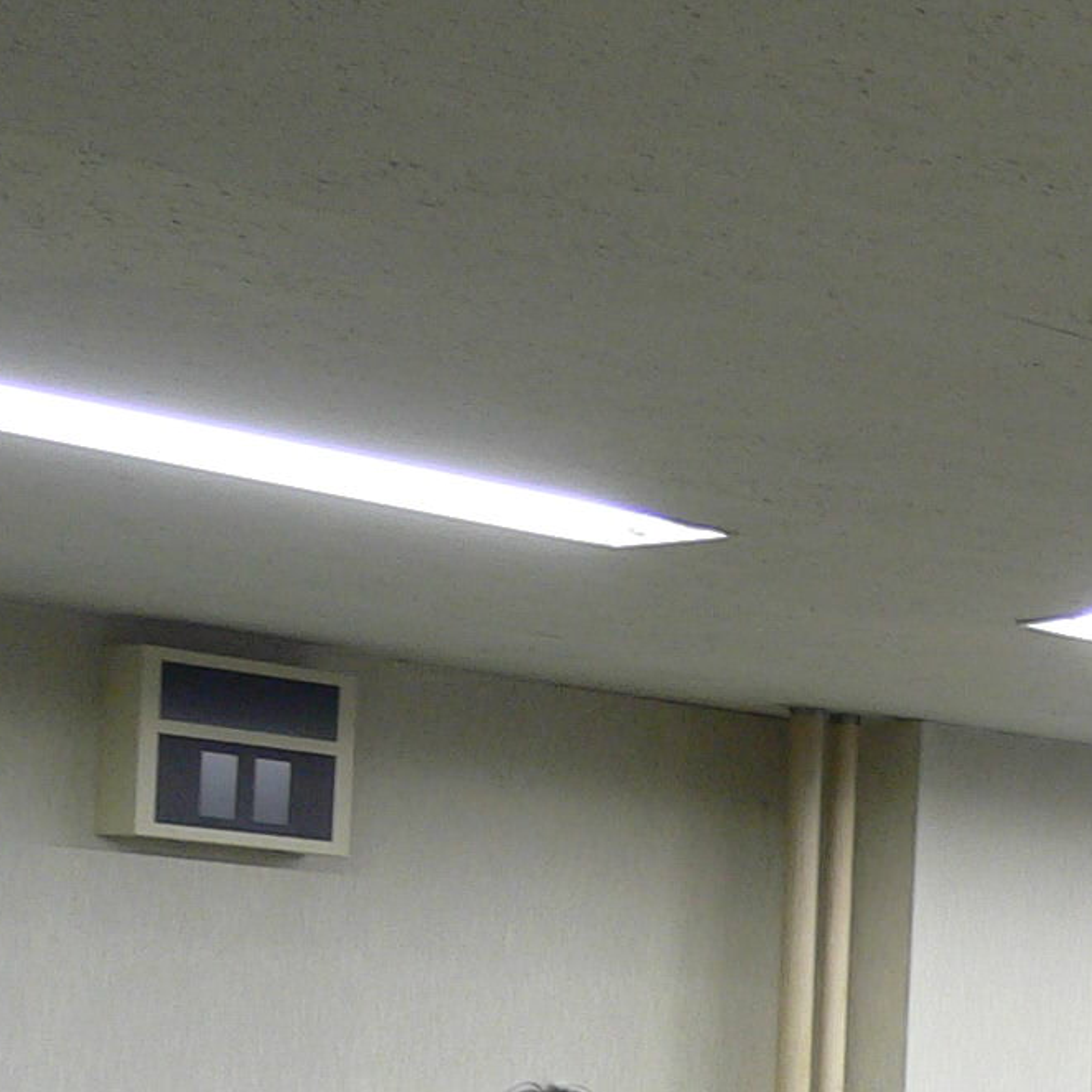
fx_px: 4497
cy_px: 1263
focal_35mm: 126
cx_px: 1451
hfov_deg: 13.3
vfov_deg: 13.5
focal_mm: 6.8
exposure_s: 1/20
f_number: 3.1
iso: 100
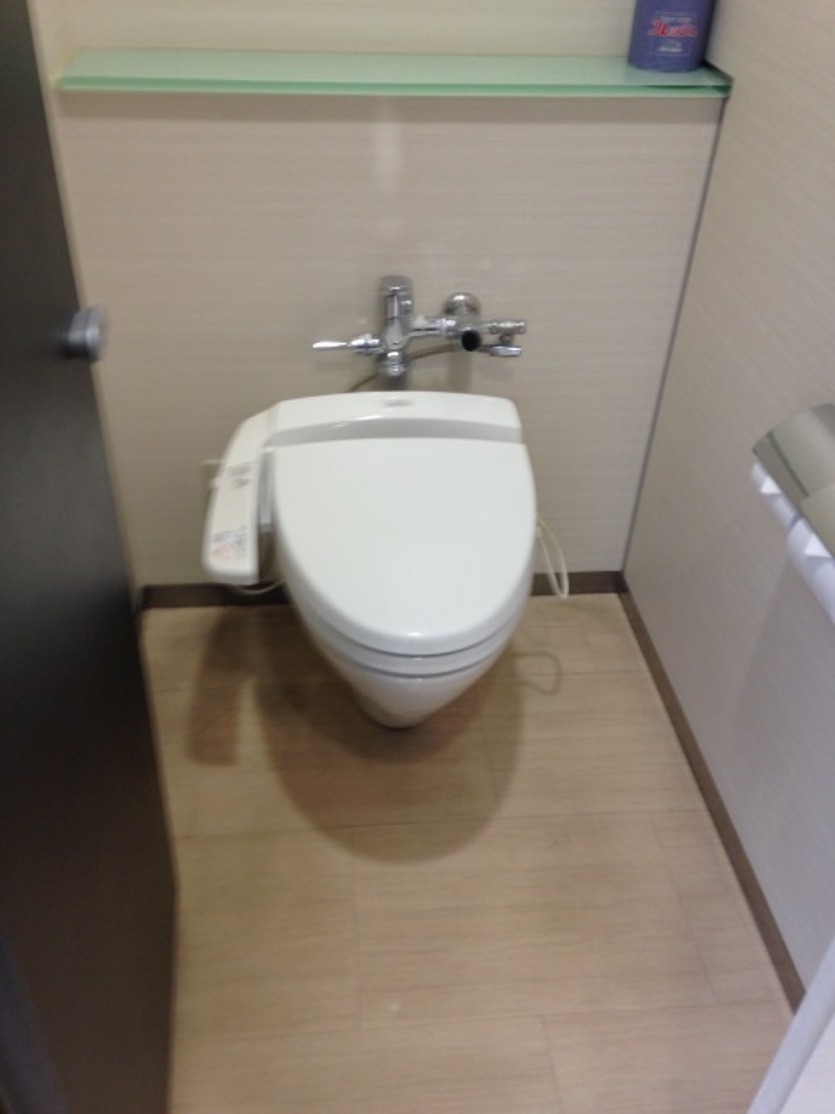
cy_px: 557
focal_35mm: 33
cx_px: 418
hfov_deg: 42.9
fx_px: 1061
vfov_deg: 55.4
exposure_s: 1/20
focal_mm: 4.12
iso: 80
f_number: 2.4
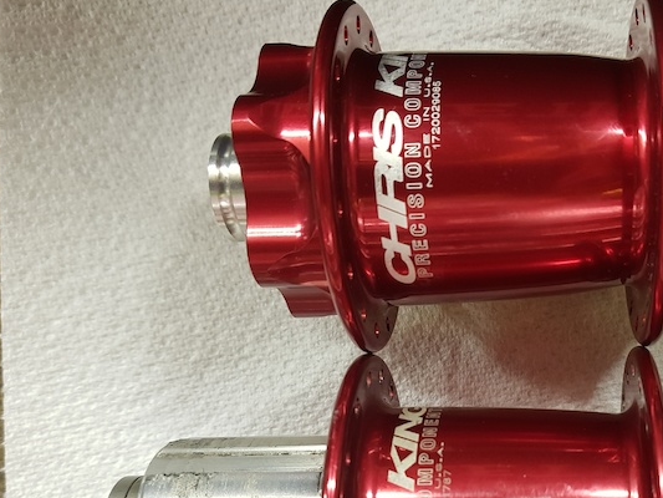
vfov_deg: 36.1
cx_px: 486
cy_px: 364
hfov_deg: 46.4
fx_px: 747
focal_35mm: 39
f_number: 1.7
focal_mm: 4.2
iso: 250
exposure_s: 1/20
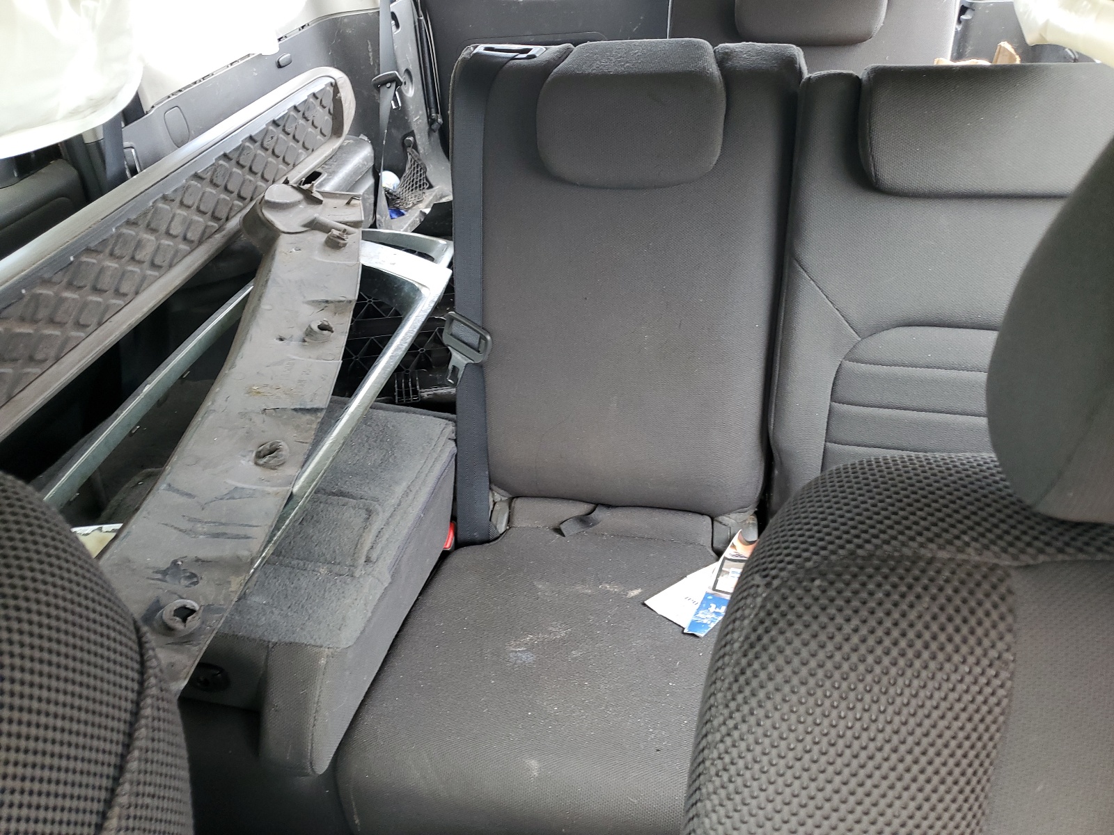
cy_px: 418
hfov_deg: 67.3
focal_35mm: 26
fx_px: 837
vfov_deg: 53.1
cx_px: 557
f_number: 1.5
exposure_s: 1/120
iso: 84
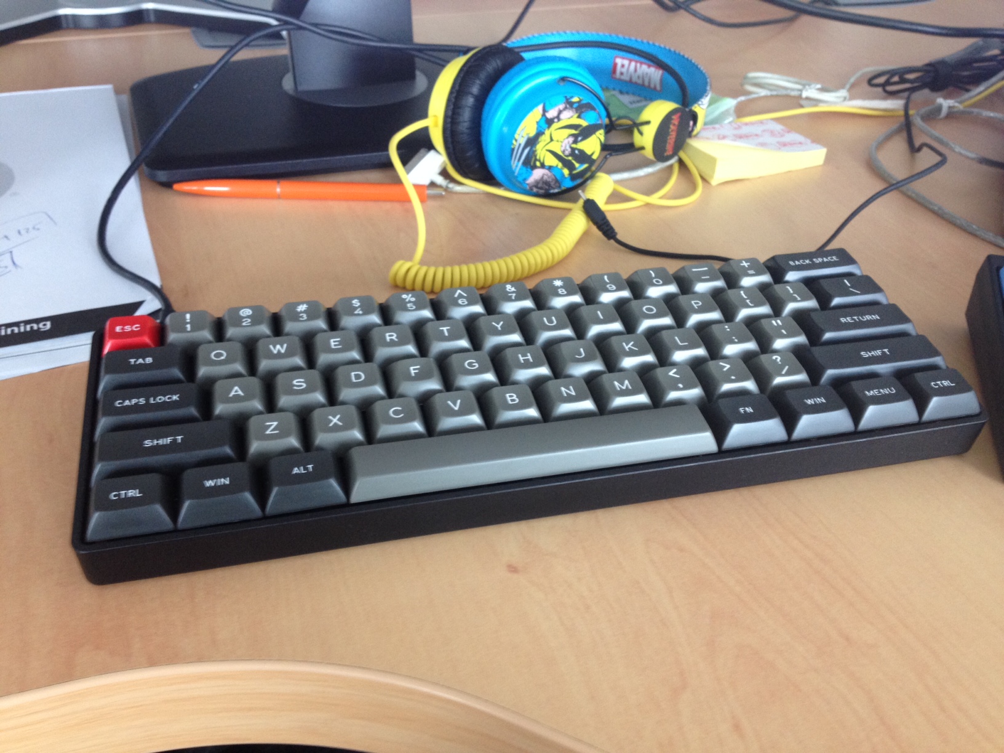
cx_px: 502
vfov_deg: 40.7
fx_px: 1015
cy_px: 376
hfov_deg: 52.6
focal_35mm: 35
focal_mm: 4.28
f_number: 2.4
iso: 125
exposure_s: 1/20
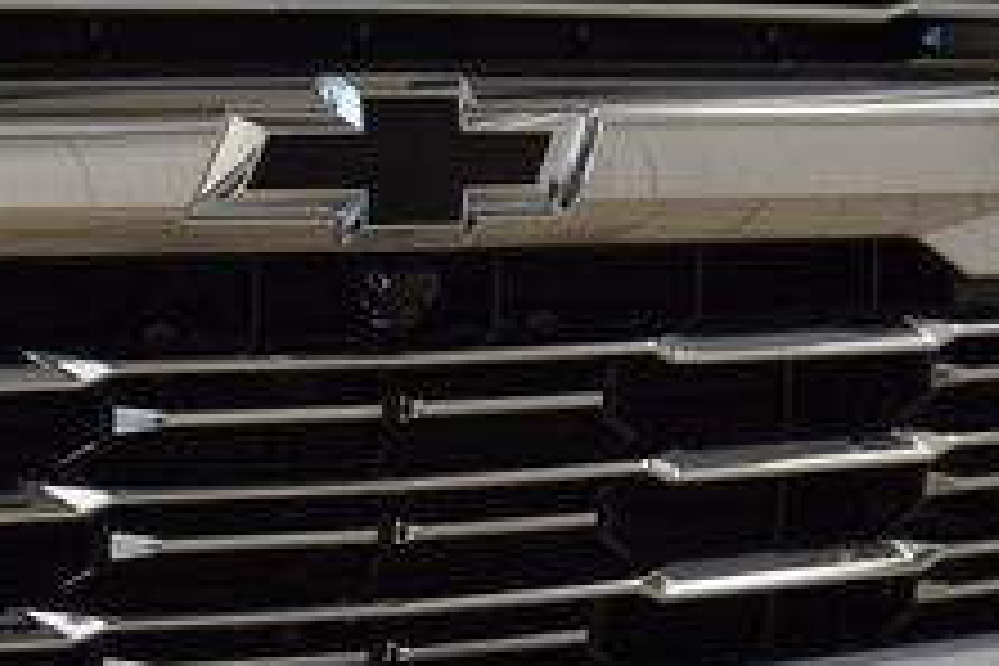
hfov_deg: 12.2
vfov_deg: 8.3
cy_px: 803
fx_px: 4551
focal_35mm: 164
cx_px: -198
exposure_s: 1/20
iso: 400
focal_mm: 38
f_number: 6.3
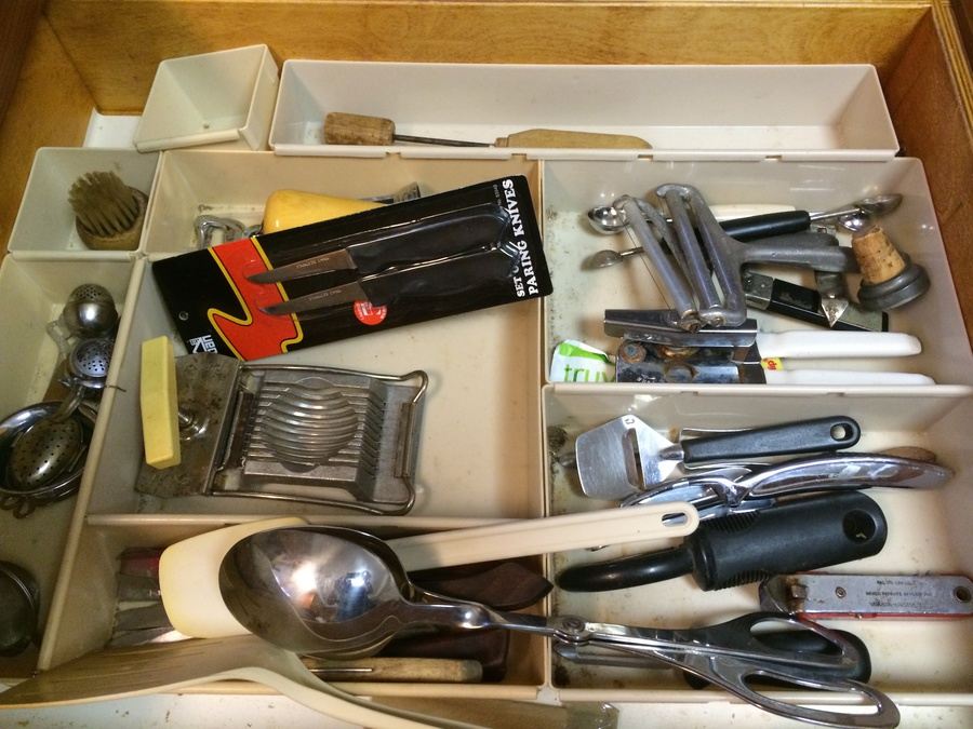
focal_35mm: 30
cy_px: 364
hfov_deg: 60.0
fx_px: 843
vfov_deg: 46.8
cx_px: 486
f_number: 2.2
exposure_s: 1/30
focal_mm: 4.12
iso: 320
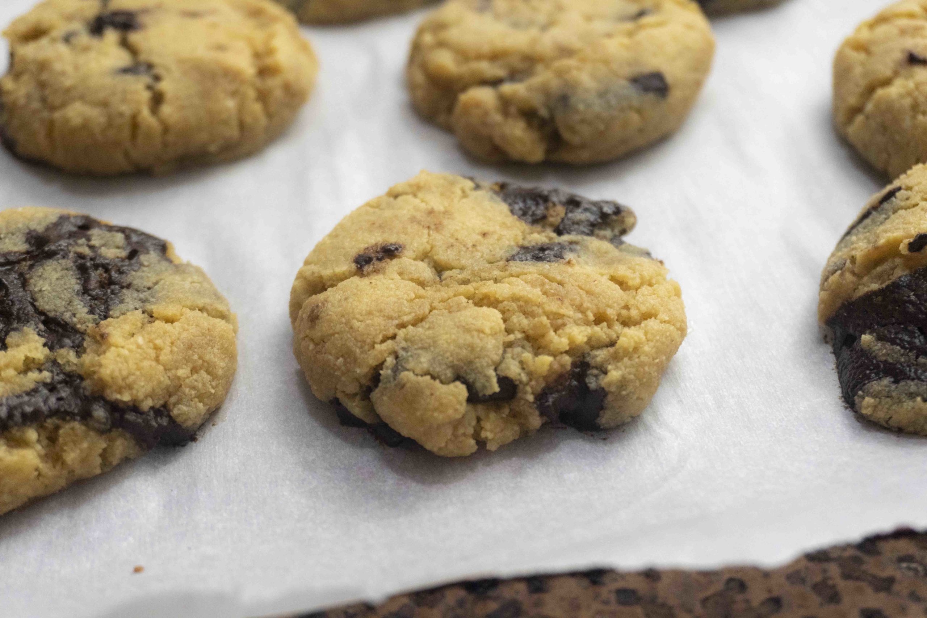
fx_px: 1352
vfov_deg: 25.8
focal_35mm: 52
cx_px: 464
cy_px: 309
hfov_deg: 37.8
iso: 1250
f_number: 5.6
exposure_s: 1/50
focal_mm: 35
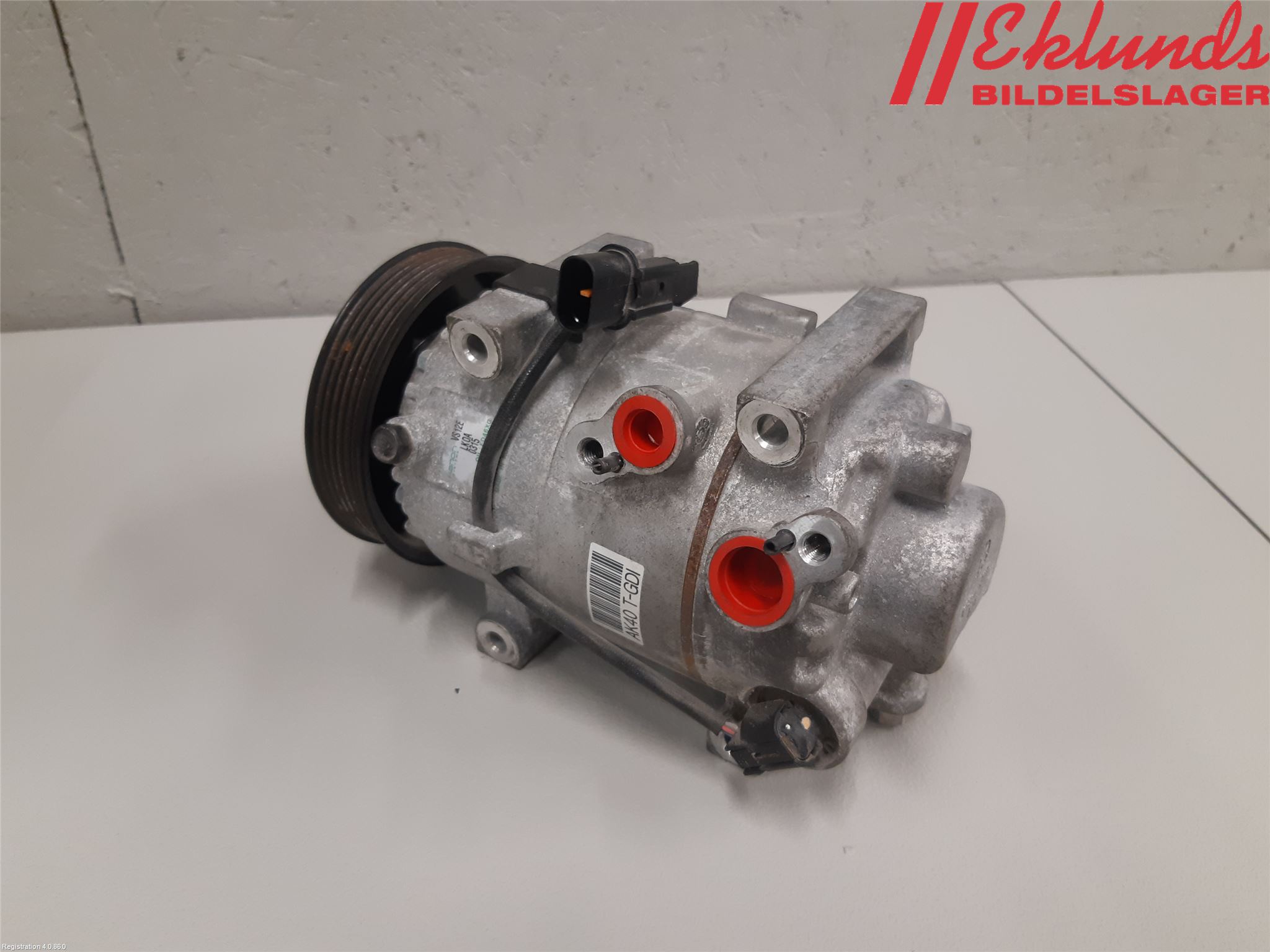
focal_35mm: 26
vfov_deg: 53.1
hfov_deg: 67.3
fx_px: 954
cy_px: 476
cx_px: 635
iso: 125
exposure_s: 1/50
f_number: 1.7
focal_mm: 3.93
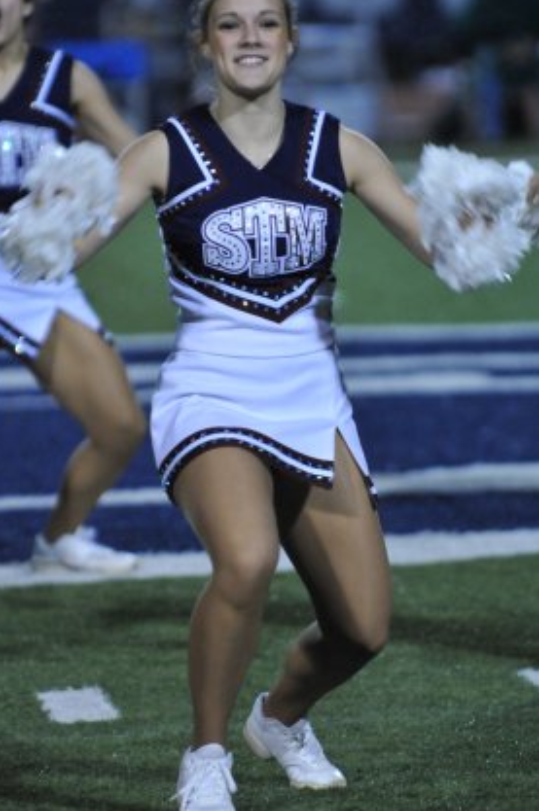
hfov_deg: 3.2
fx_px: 9726
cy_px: 356
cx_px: 221
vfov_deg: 4.8
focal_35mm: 432
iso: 1600
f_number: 2.8
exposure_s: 1/320
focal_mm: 200
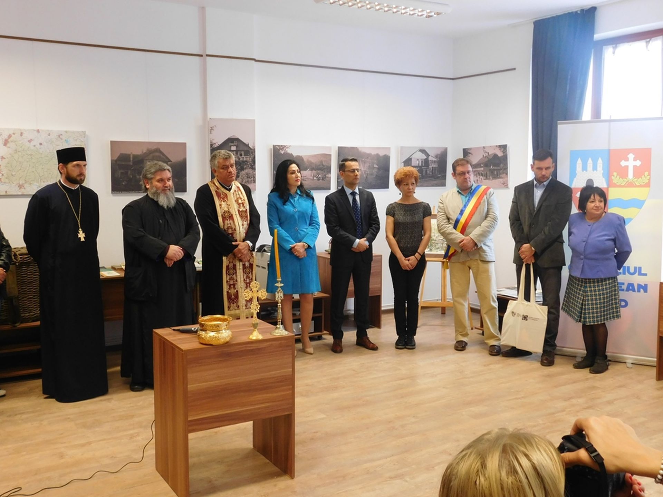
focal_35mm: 36
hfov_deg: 51.4
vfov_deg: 39.7
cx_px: 332
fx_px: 690
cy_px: 248
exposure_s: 1/30
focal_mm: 6.3
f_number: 3.5
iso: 280
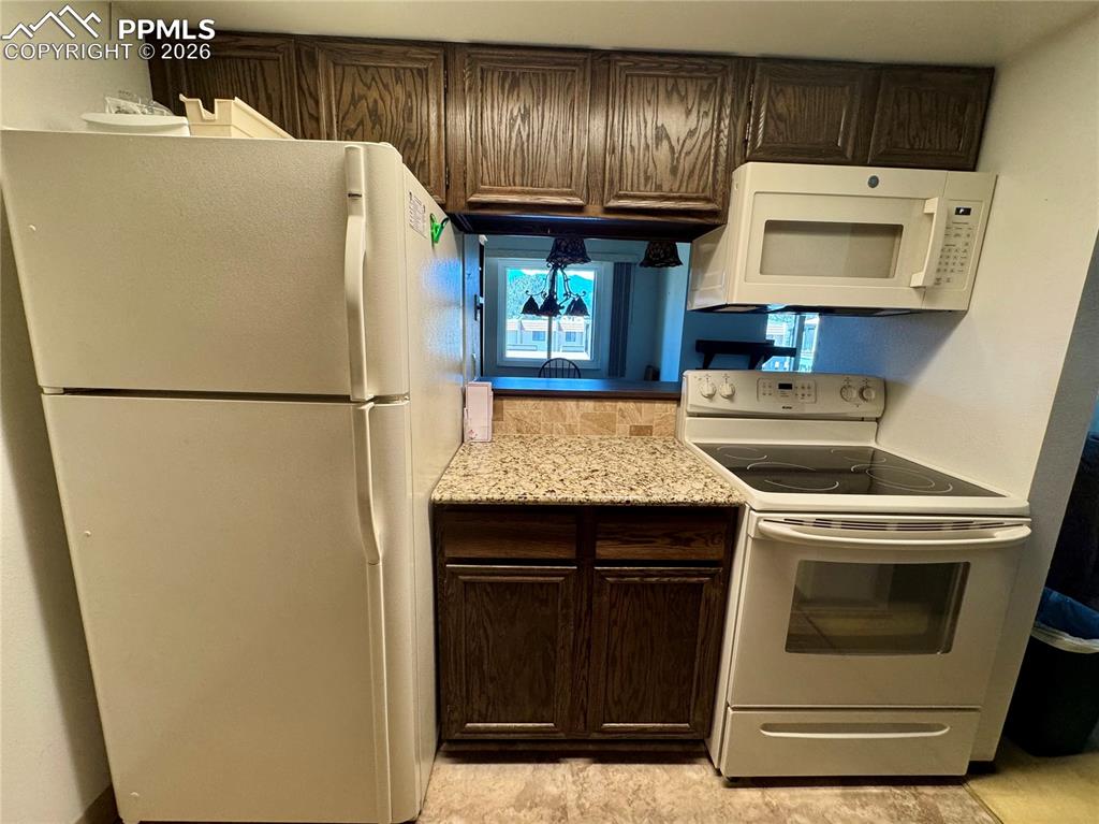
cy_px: 412
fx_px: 444
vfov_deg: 85.6
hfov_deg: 102.1
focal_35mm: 14
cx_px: 550
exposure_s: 1/120
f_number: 2.2
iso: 200
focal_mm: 2.22
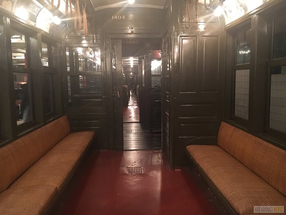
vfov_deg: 48.3
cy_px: 108
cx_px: 143
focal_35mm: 29
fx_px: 240
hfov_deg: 61.6
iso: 320
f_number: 2.2
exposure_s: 1/15
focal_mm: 4.15
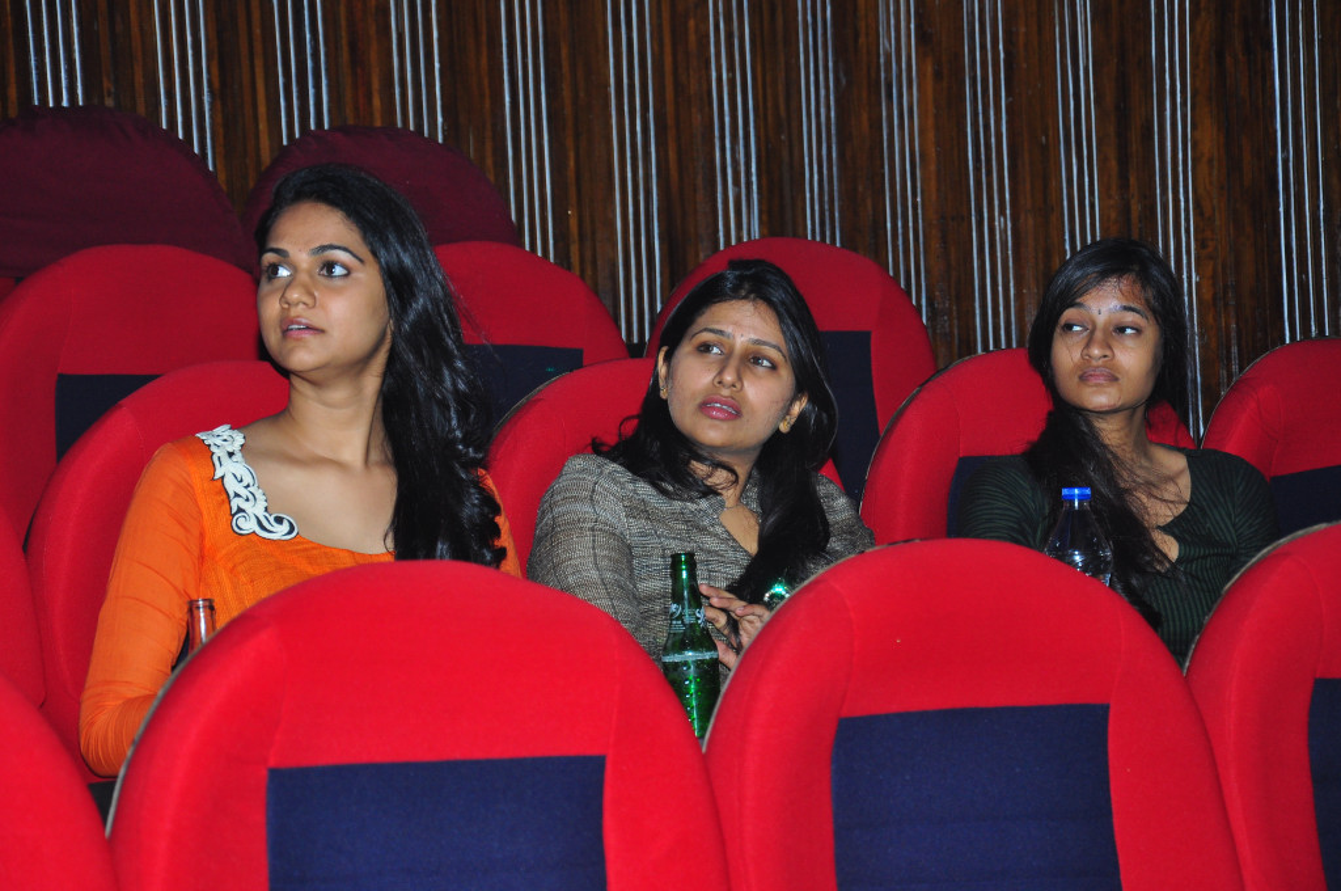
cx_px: 670
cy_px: 446
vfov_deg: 11.4
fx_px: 4464
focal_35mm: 120
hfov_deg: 17.1
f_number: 7.1
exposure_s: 1/125
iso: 500
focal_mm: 80
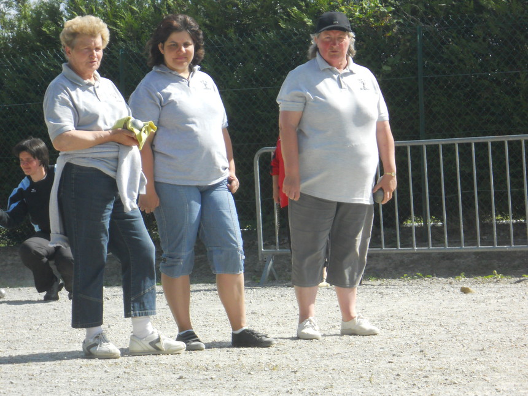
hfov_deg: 14.1
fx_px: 2135
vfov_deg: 10.6
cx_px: 264
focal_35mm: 140
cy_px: 198
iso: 200
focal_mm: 25
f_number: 6.6
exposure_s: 1/320
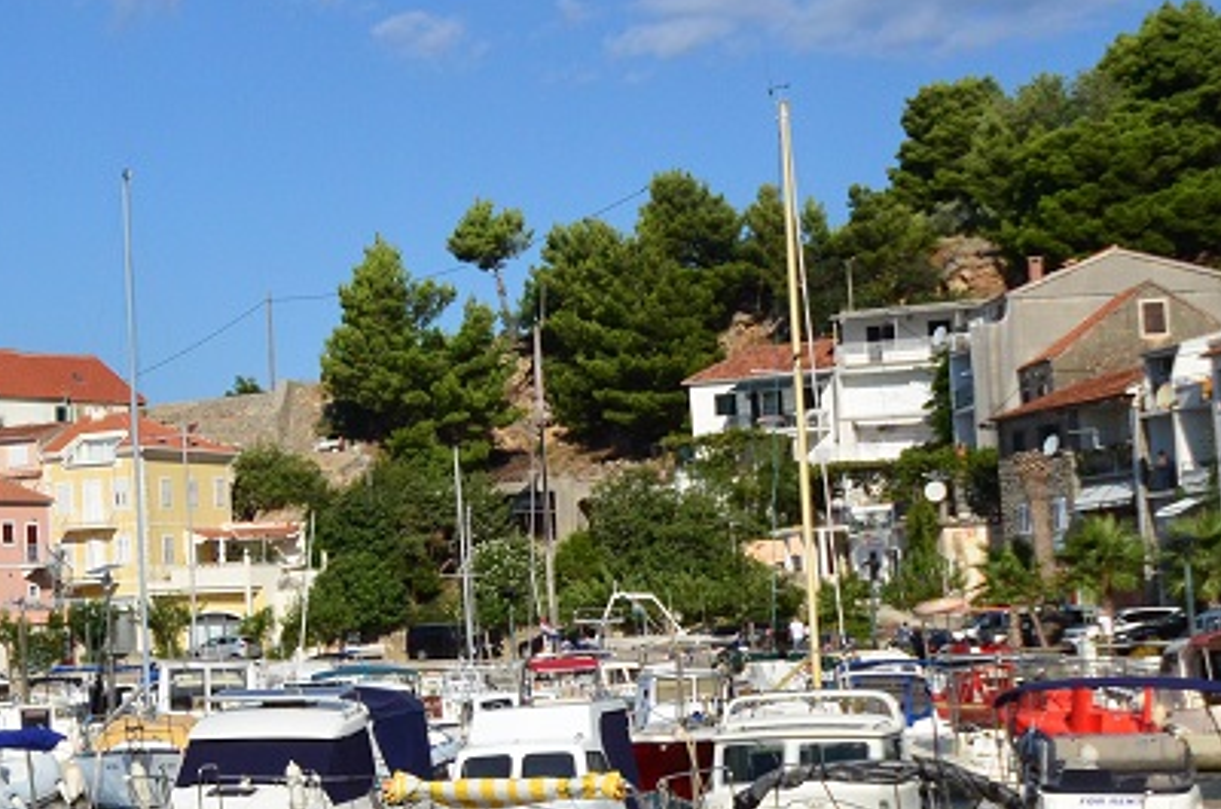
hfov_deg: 20.9
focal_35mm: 90
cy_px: 357
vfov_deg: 15.1
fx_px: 3046
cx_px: -302
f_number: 5.6
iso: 1000
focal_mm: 24
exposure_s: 1/8000
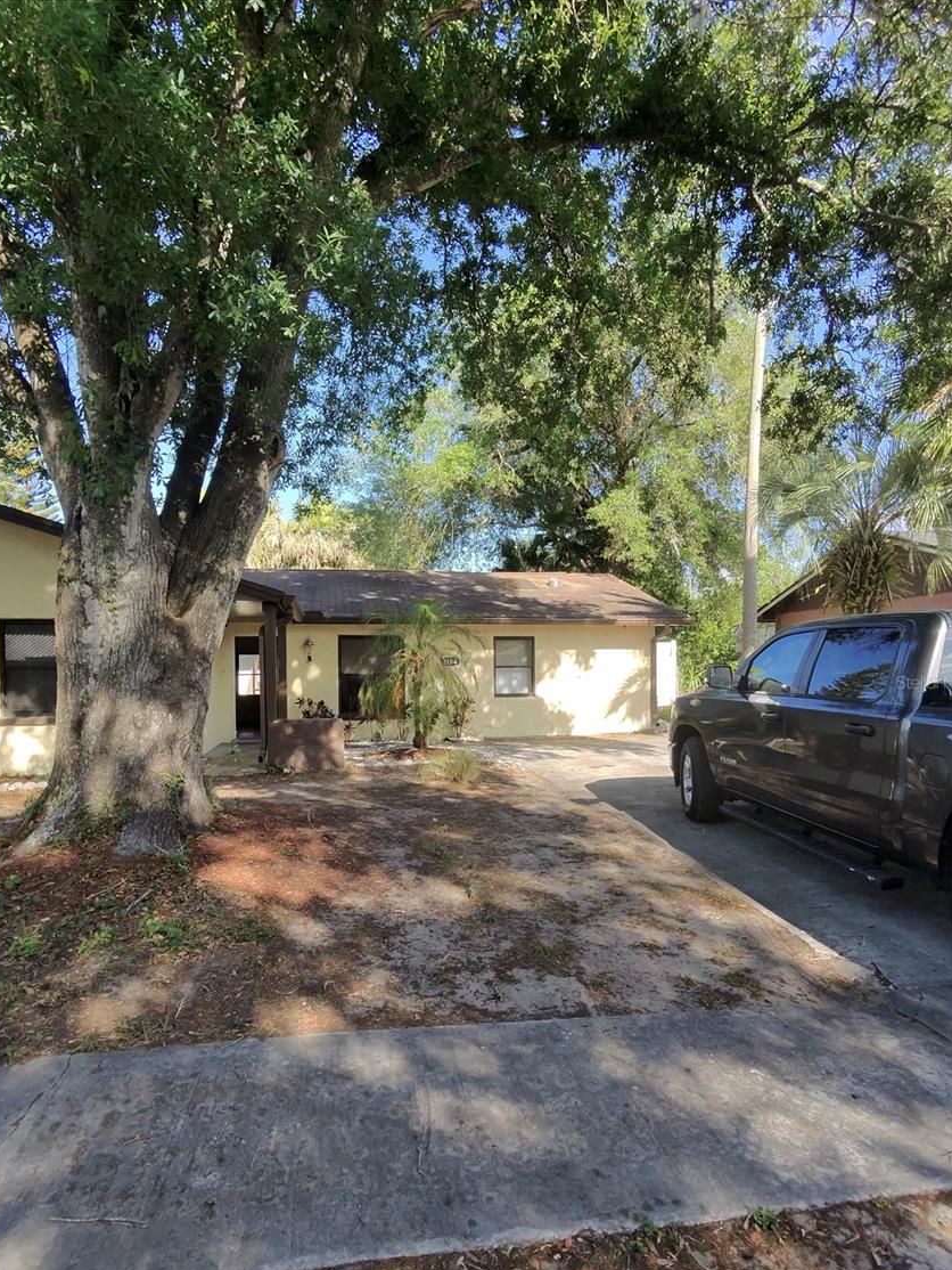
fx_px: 513
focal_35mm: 14
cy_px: 682
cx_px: 465
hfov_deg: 85.7
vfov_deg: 101.9
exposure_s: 1/357
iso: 54
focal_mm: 2.24
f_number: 2.2
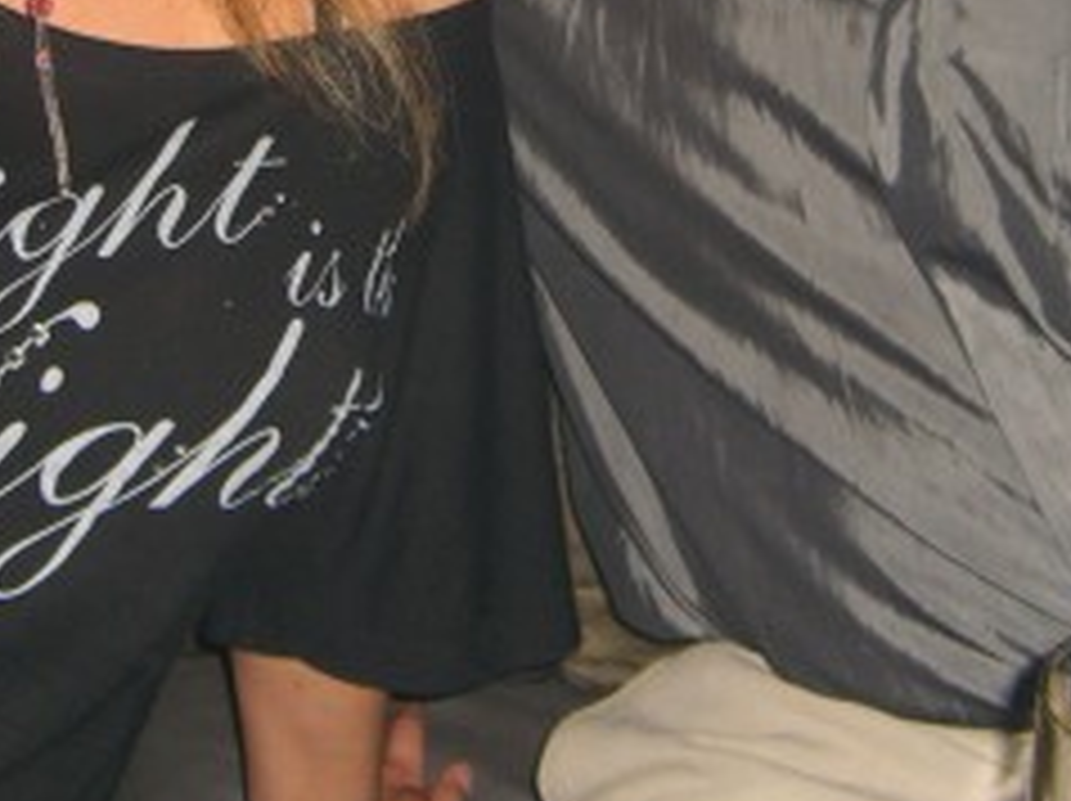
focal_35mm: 96
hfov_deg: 20.4
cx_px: 450
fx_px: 2967
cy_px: -130
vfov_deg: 14.9
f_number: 2.8
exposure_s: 1/60
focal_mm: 7.9
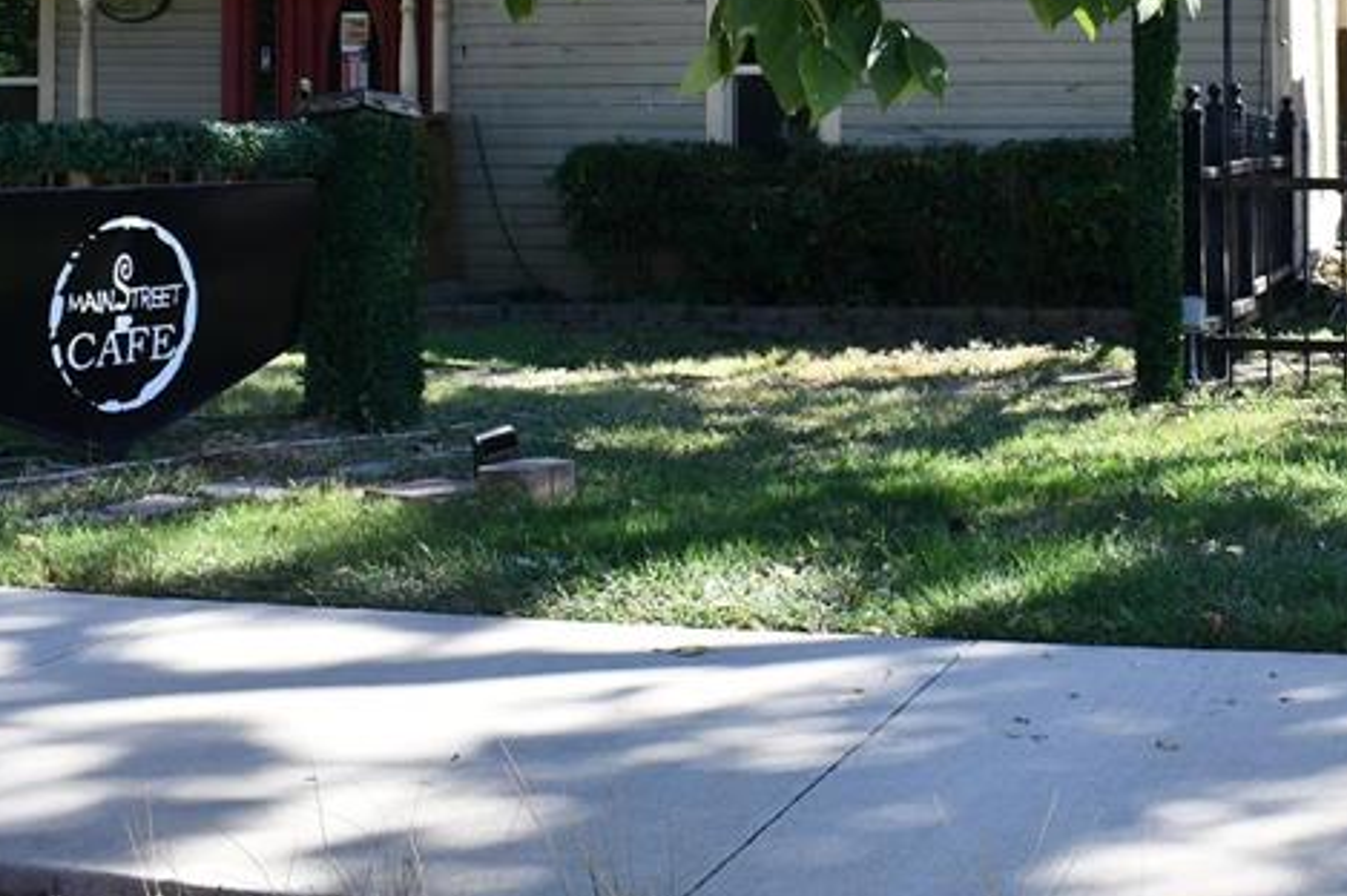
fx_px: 2206
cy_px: 14
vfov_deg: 22.2
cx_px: 933
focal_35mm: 59
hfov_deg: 33.6
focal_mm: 18
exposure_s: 1/250
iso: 200
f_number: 6.3
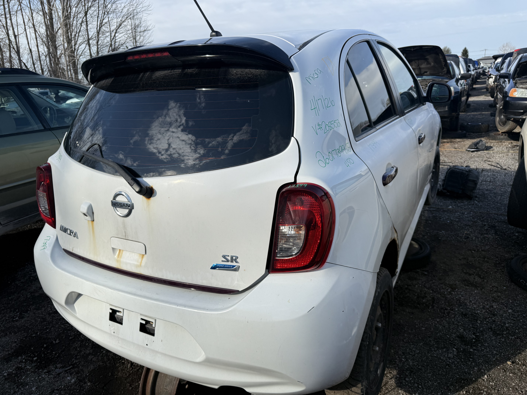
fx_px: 365
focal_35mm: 24
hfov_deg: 71.6
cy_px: 198
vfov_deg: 56.8
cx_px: 264
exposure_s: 1/4673
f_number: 1.78
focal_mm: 6.76
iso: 80
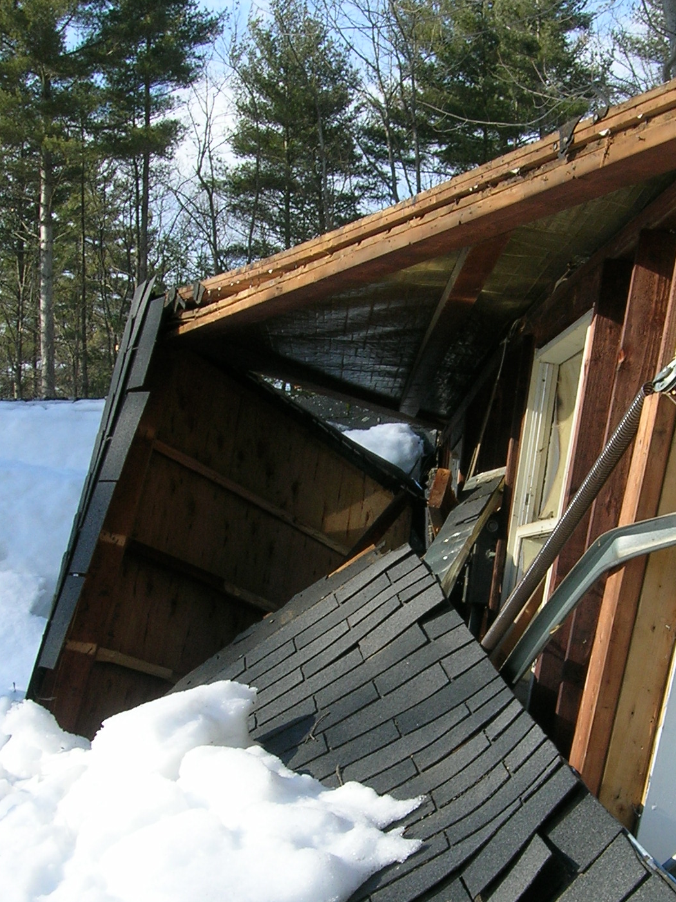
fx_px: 1641
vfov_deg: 30.5
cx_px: 403
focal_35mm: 63
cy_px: 616
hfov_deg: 23.2
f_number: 4.9
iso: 50
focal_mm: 5.7
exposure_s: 1/220
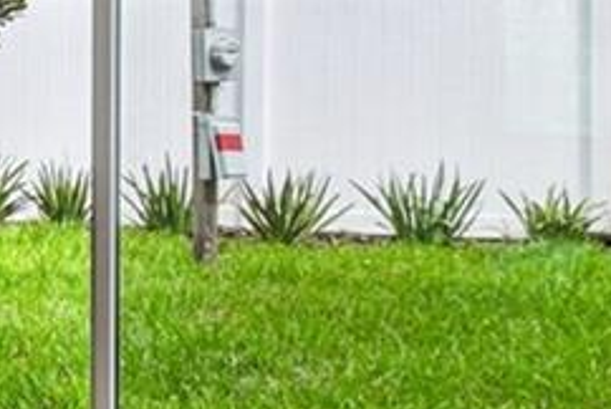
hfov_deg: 13.7
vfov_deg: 13.7
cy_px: 48
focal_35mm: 99
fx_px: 1682
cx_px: -911
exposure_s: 1/13
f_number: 7.1
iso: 100
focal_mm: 10
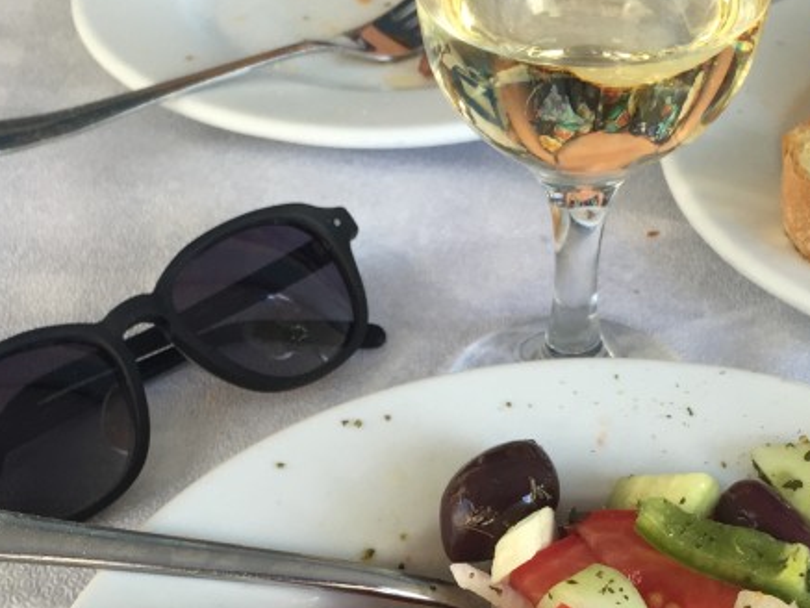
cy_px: 521
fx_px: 1592
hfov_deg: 28.5
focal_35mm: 68
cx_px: 423
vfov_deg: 21.3
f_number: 2.2
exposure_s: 1/120
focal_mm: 4.15
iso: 50
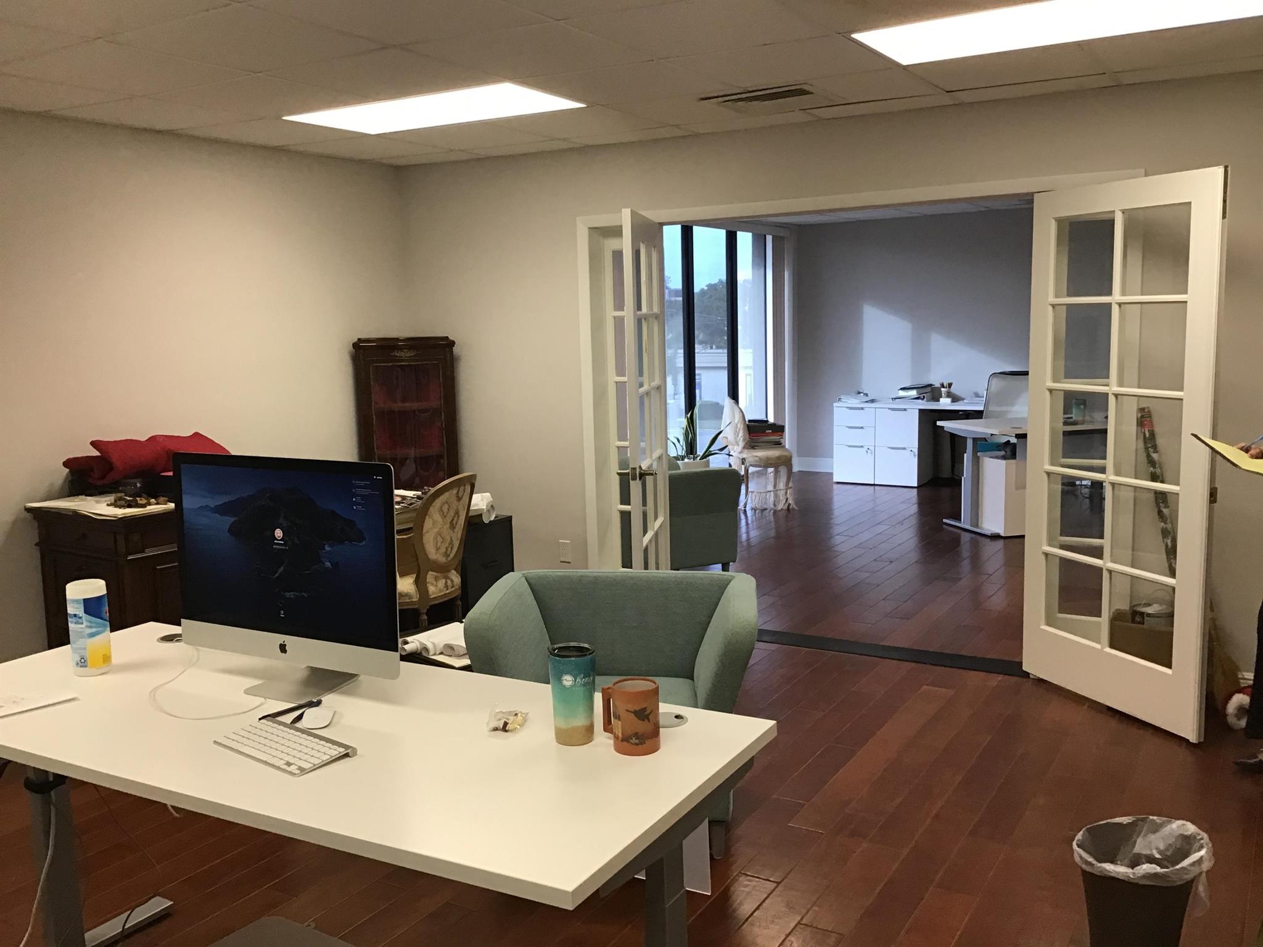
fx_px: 1131
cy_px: 474
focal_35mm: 31
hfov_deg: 58.4
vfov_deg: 45.4
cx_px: 632
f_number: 2.4
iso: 40
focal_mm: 3.3
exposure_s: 1/30
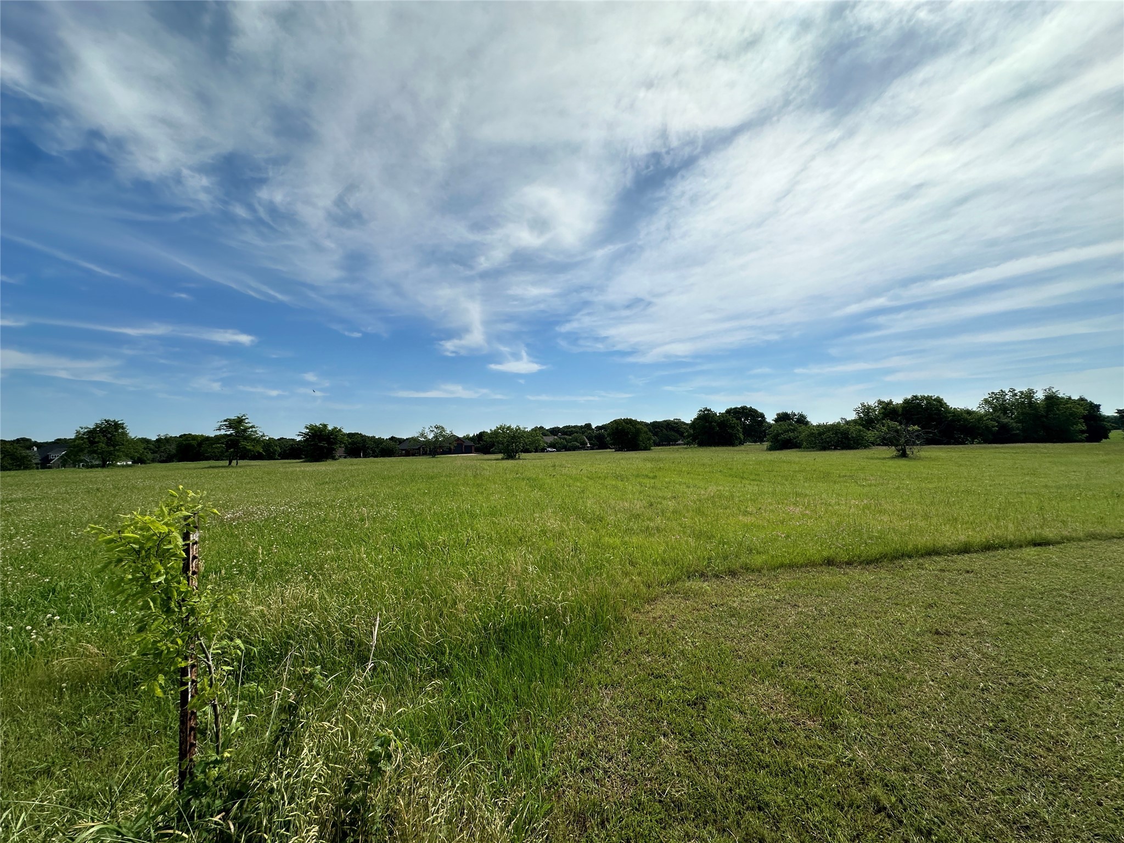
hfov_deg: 102.1
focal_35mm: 14
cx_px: 562
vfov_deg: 85.7
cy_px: 422
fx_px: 455
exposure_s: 1/4831
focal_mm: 2.22
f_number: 2.2
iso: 50
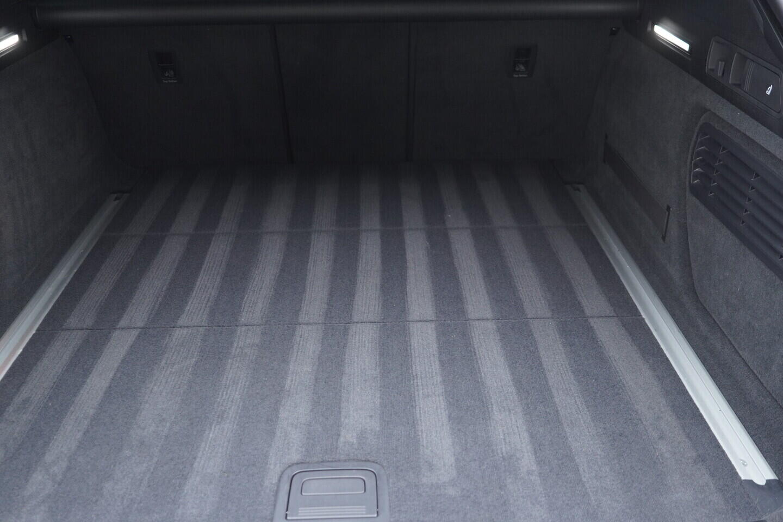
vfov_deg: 36.9
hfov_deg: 53.1
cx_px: 392
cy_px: 261
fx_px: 783
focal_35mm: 36
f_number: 2.8
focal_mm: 24
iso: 800
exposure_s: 1/40
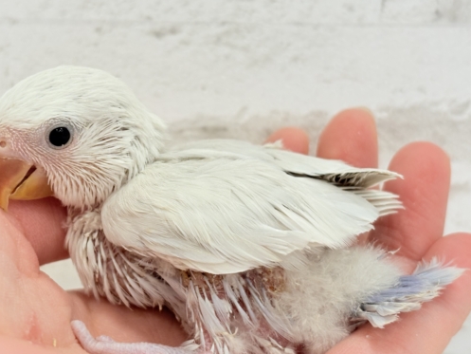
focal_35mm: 67
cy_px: 167
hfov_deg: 28.9
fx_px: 912
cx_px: 193
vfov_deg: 21.9
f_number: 1.6
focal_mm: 5.96
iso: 80
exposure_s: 1/100
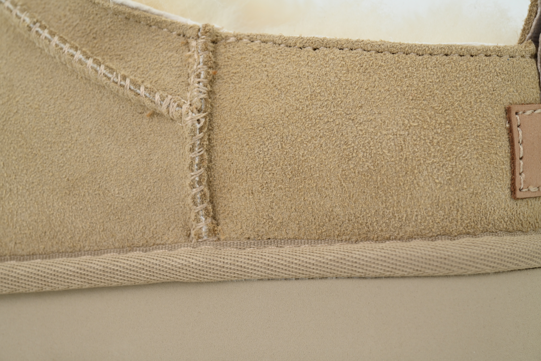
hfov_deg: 19.5
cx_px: 270
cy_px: 180
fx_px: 1578
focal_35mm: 105
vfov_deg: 13.0
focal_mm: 105
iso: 400
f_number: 11
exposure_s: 1/100
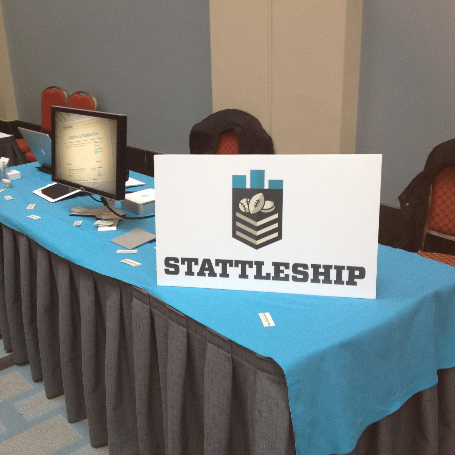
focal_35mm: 42
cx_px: 193
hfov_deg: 39.9
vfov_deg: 40.0
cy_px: 226
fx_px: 625
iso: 100
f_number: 2.4
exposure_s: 1/20
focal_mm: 4.28
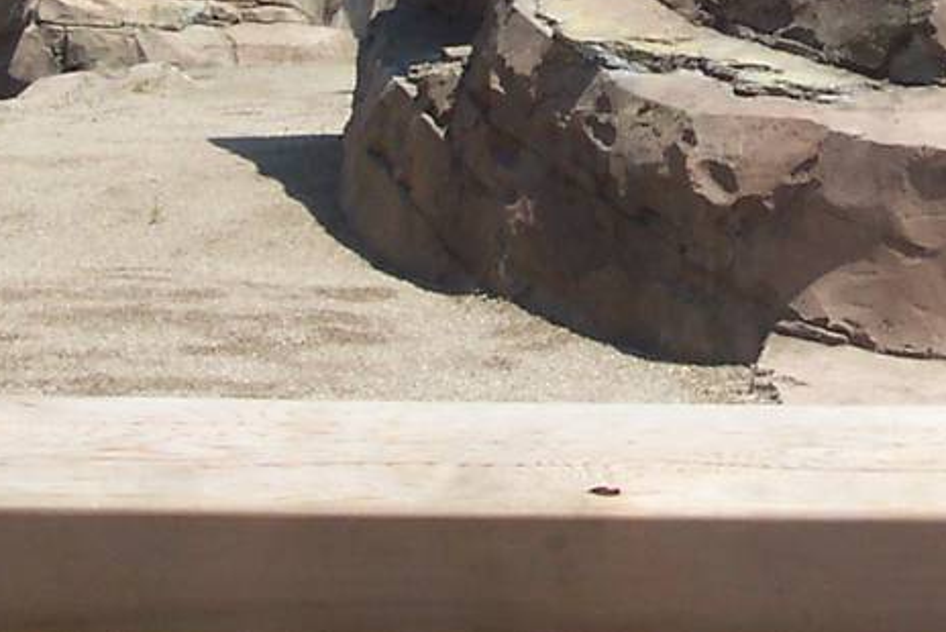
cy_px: -207
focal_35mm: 131
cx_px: 889
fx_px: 3444
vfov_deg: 10.3
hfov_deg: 15.4
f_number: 4.8
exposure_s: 1/700
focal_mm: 8
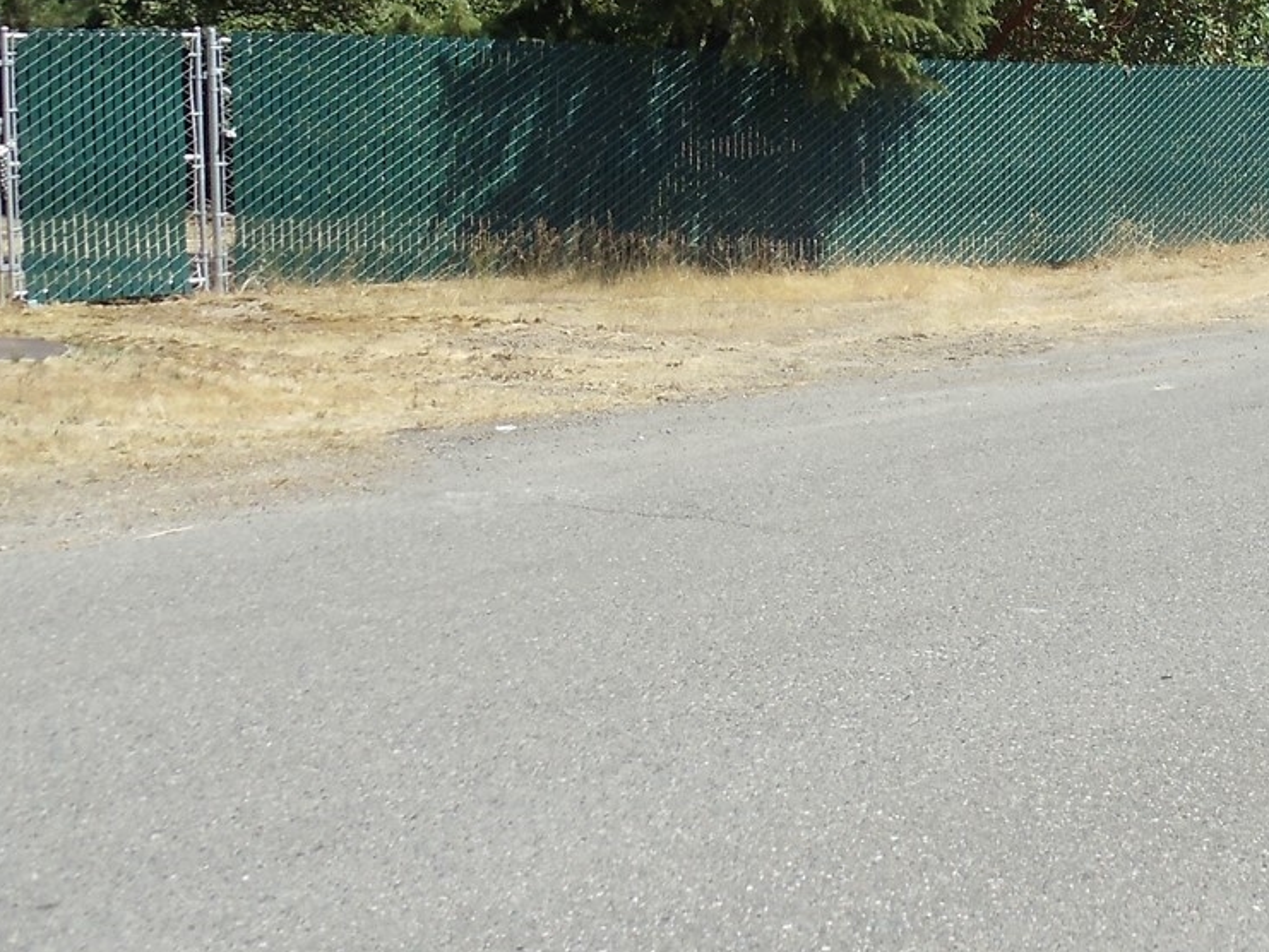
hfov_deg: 20.4
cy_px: 185
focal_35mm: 95
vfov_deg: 15.5
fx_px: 3483
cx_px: 1058
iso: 100
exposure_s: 1/200
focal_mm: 6
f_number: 7.1
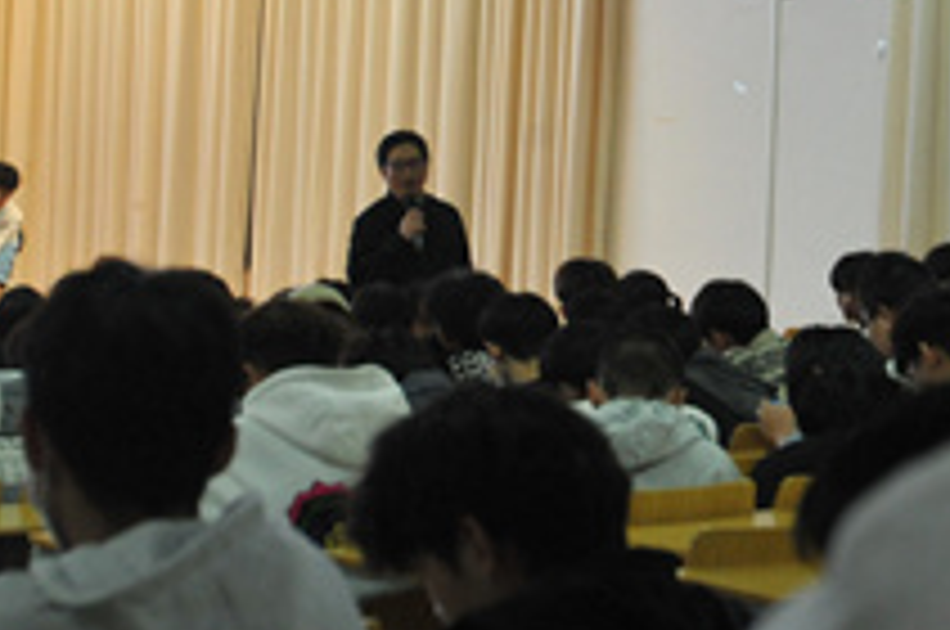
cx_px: 581
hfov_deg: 12.2
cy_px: 61
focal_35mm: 169
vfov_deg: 8.1
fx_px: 4453
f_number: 6.3
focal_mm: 66
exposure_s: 1/160
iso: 3200
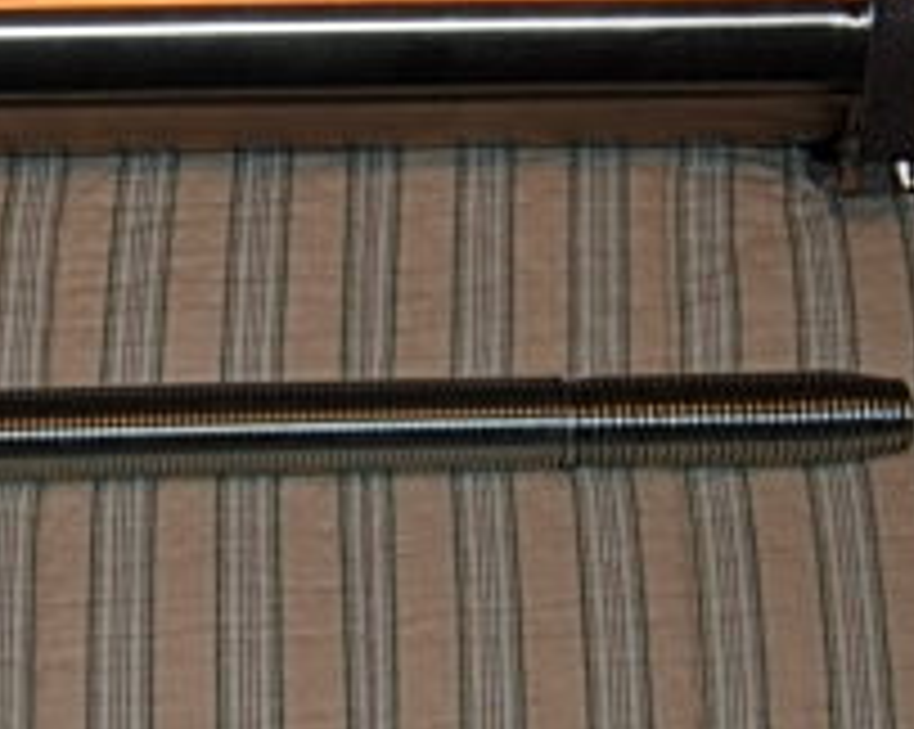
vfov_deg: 13.9
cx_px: 108
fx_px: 3000
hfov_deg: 17.1
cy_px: 310
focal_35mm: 111
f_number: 2.7
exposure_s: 1/45.2
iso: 50
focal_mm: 7.5
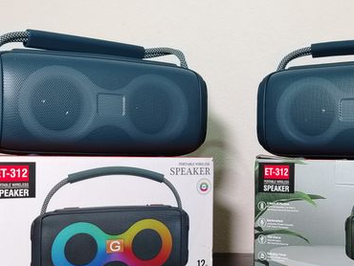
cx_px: 239
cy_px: 168
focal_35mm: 60
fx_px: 614
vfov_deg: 24.4
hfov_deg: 31.9
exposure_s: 1/25
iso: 721
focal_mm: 5.25
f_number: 1.75
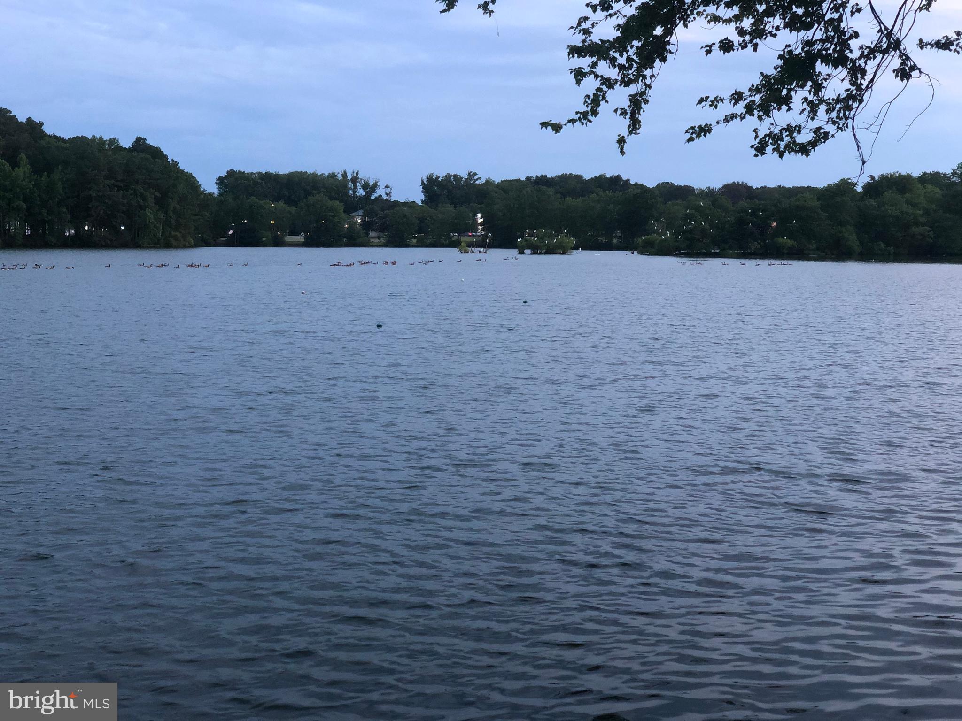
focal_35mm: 52
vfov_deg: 28.0
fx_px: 1445
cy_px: 360
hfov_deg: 36.8
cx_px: 481
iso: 100
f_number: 2.4
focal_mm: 6
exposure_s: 1/60
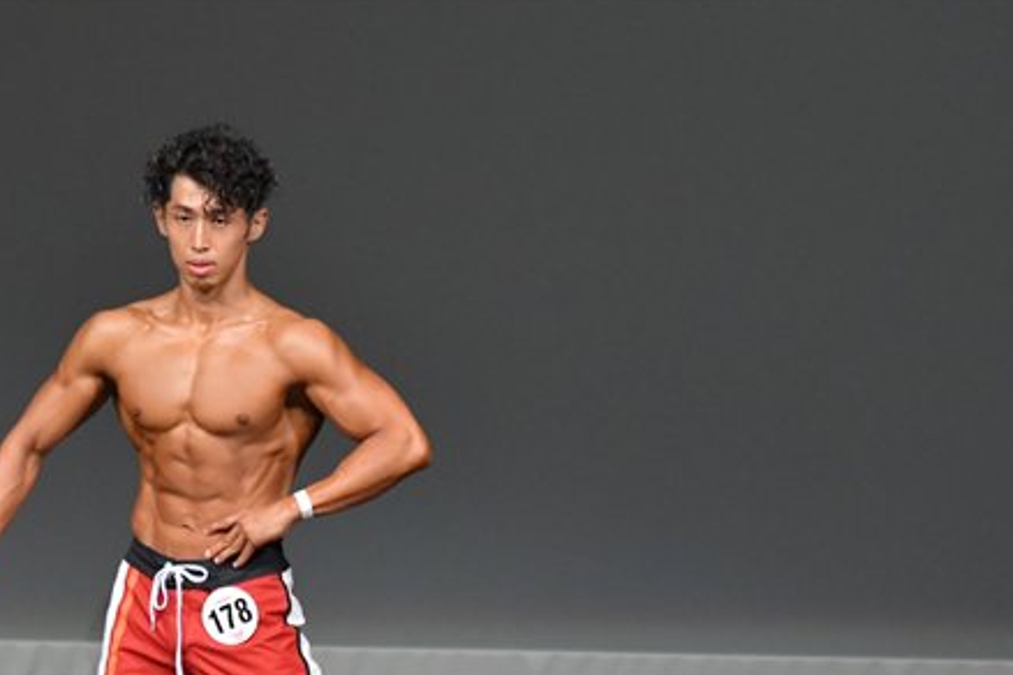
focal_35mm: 610
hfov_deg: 3.4
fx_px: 17163
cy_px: 583
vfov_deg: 2.3
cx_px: 394
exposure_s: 1/400
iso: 4000
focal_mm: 230
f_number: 5.6
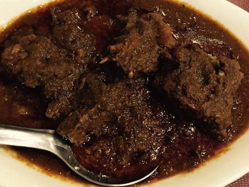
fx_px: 417
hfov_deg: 32.7
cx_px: 178
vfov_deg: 24.6
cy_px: 24
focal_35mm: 58
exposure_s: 1/17
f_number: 2.2
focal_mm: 4.15
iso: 200
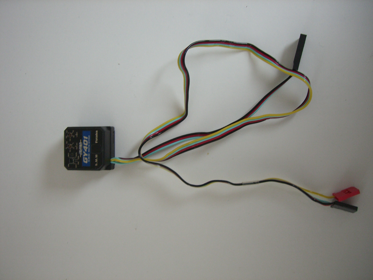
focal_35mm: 38
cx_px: 186
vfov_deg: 37.7
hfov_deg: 49.0
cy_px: 140
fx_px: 409
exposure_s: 1/100
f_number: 2.7
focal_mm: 6.2
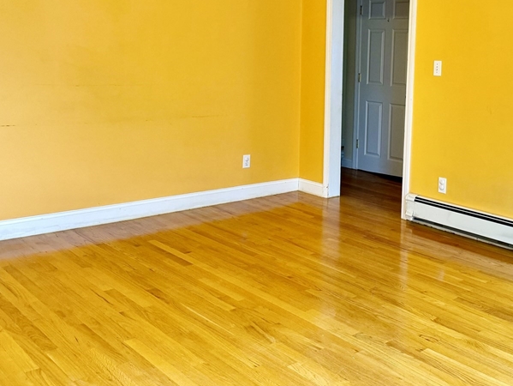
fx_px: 608
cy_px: 100
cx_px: 370
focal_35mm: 41
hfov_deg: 44.6
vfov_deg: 34.5
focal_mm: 6.76
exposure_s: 1/120
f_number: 1.78
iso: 200
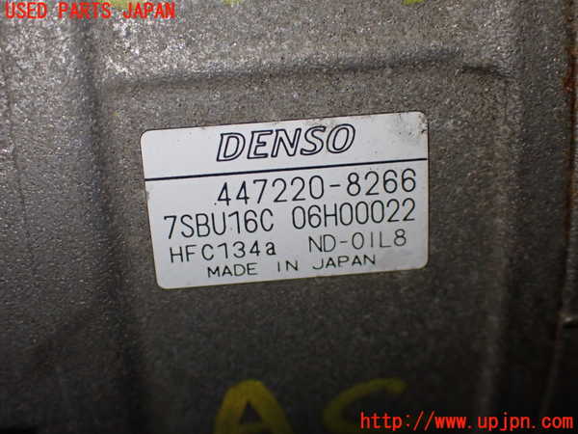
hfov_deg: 35.5
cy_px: 217
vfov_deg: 27.0
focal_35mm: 54
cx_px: 289
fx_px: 902
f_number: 3.3
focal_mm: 9.65
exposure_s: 1/200
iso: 400
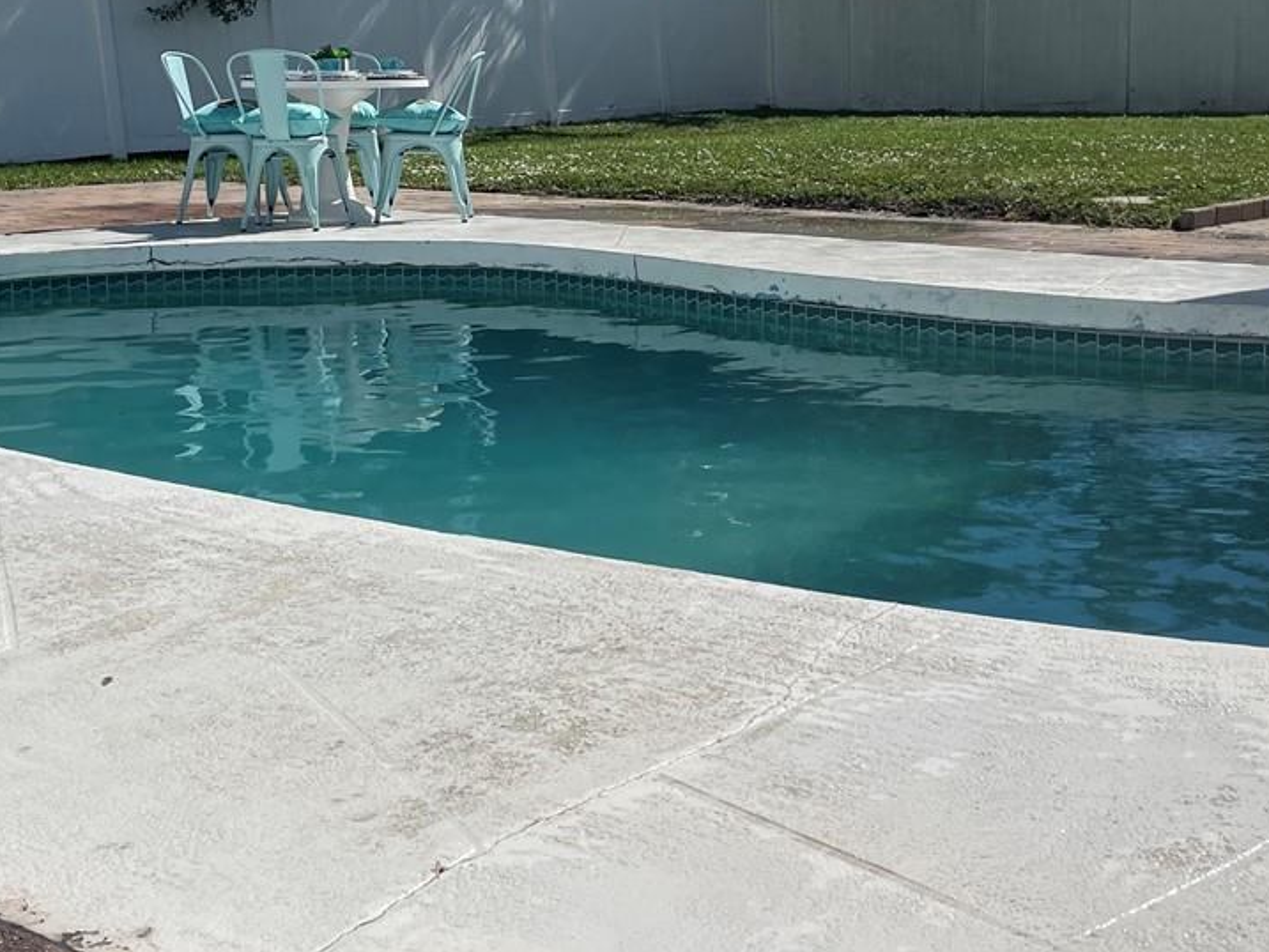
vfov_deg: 25.1
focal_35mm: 58
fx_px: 2127
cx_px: 727
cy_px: 304
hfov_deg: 33.2
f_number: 1.6
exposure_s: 1/9804
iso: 32
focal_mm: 4.2
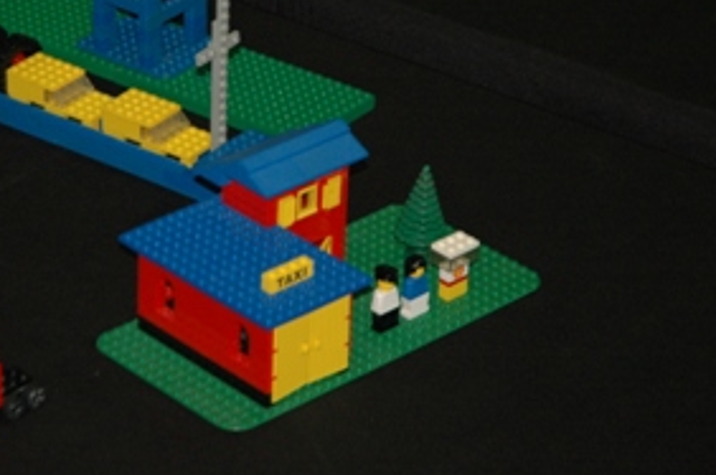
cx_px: 170
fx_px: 3316
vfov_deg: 8.2
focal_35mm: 167
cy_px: 107
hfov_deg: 12.3
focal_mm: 70
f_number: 4.5
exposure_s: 1/60
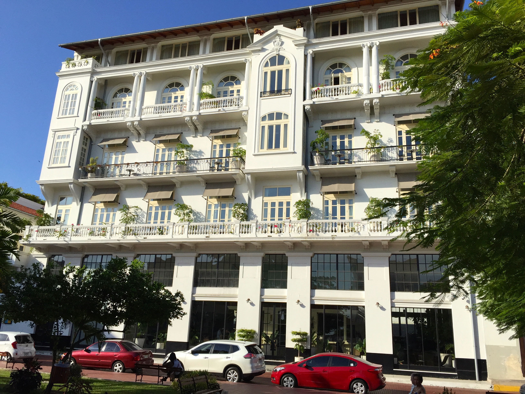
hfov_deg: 61.7
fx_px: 440
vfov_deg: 48.2
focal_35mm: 29
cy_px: 197
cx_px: 262
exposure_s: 1/3597
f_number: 2.2
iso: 32
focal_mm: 4.15
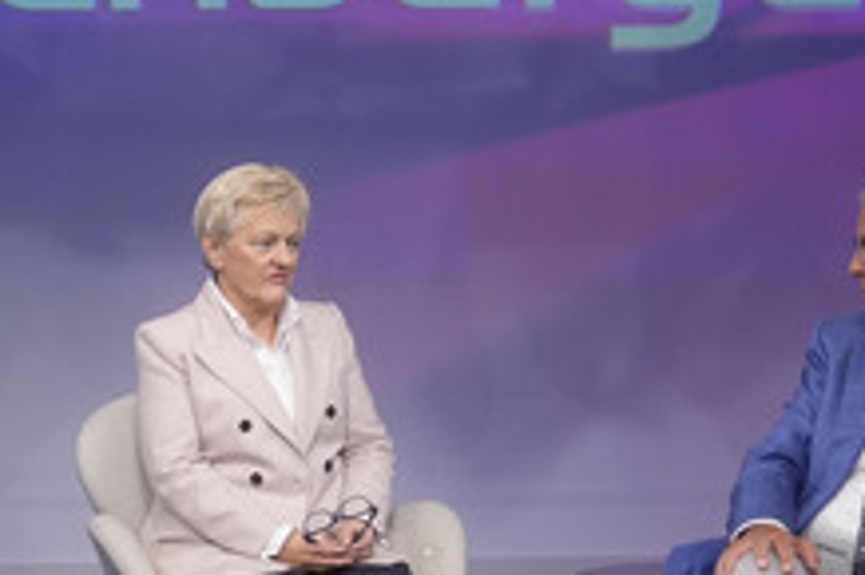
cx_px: 232
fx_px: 2233
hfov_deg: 21.8
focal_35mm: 93
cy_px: 408
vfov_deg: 14.6
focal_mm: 30
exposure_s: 1/250
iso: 640
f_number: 2.2
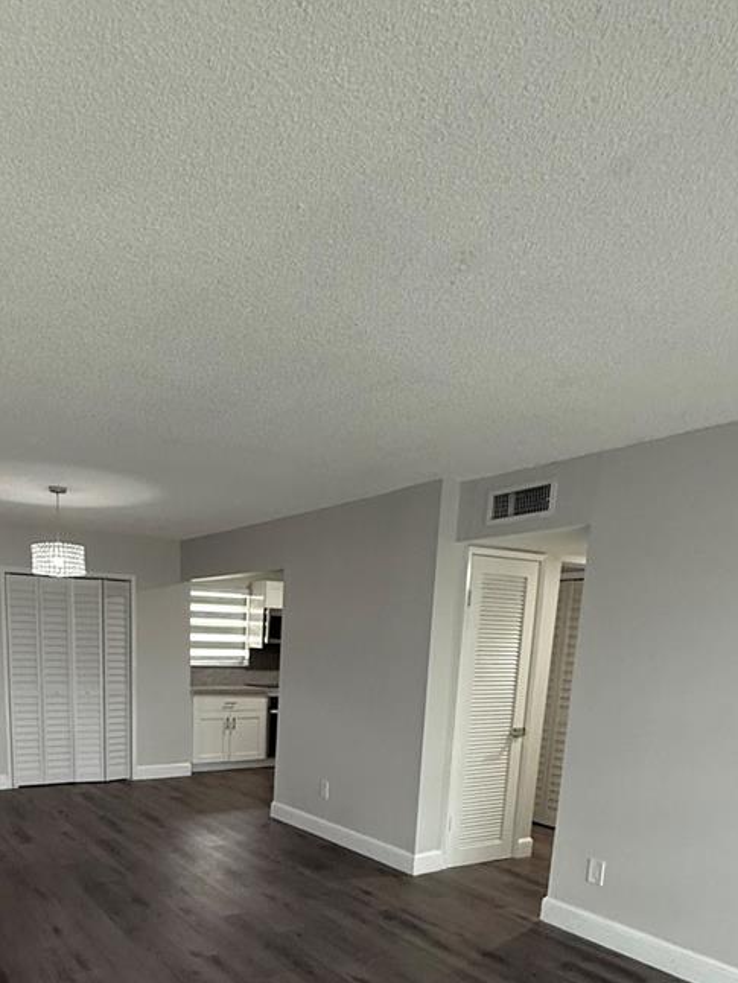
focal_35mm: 26
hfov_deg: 51.9
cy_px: 788
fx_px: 739
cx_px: 234
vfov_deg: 61.6
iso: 320
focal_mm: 2.22
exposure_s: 1/91
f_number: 2.2
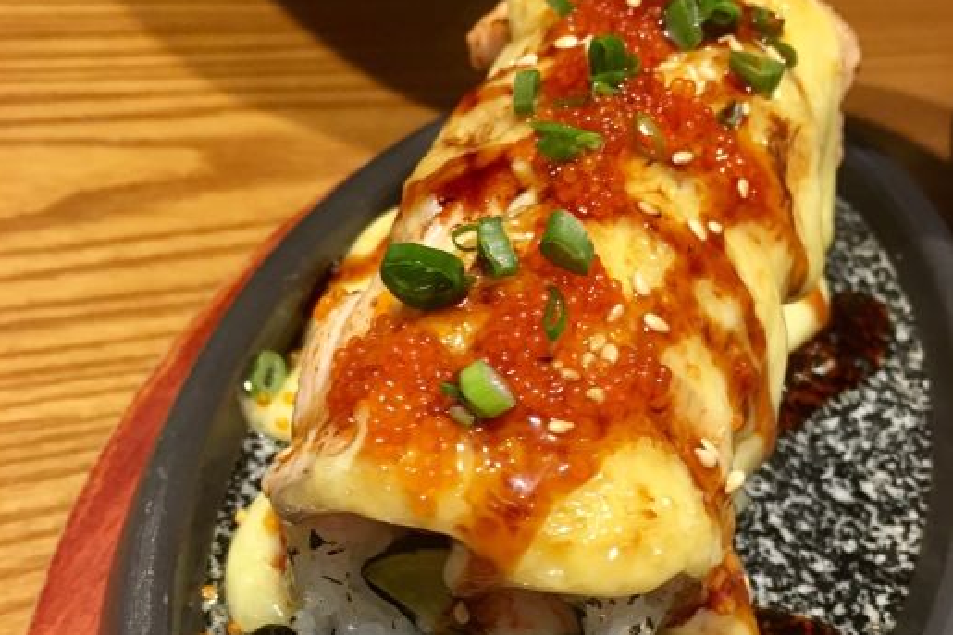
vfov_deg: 31.6
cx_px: 476
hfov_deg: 47.4
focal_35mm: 41
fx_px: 1085
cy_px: 522
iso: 160
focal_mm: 4.15
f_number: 2.2
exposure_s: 1/33
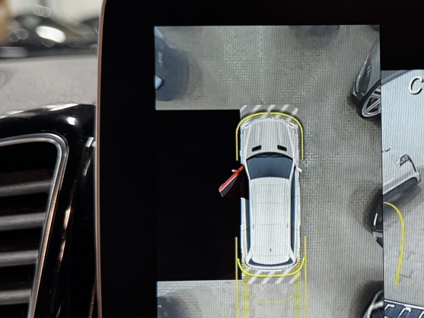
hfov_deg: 29.6
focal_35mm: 62
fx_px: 760
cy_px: 199
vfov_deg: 23.6
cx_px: 397
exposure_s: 1/42
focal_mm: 6.86
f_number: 1.78
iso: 200
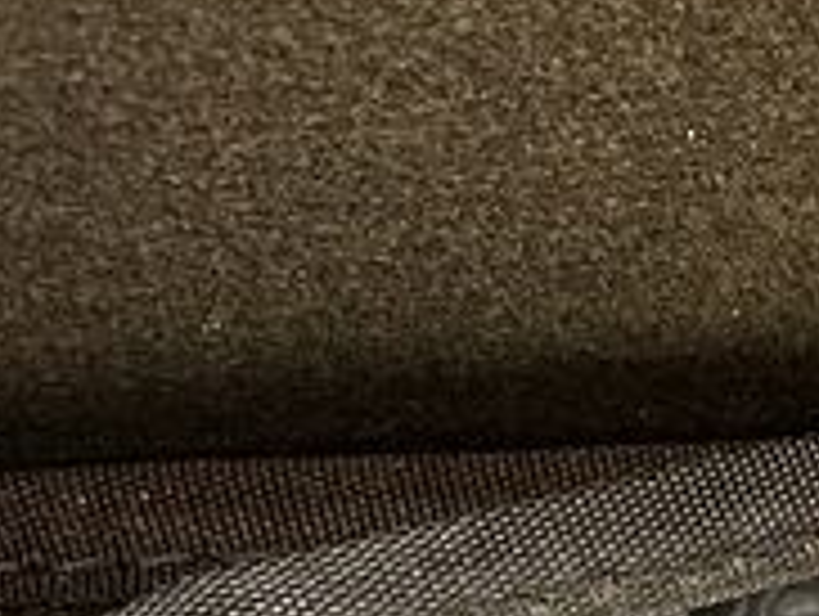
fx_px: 2890
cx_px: 1314
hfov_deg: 14.7
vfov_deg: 11.5
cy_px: 1014
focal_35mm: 122
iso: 500
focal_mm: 5.7
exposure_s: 1/40
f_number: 1.5
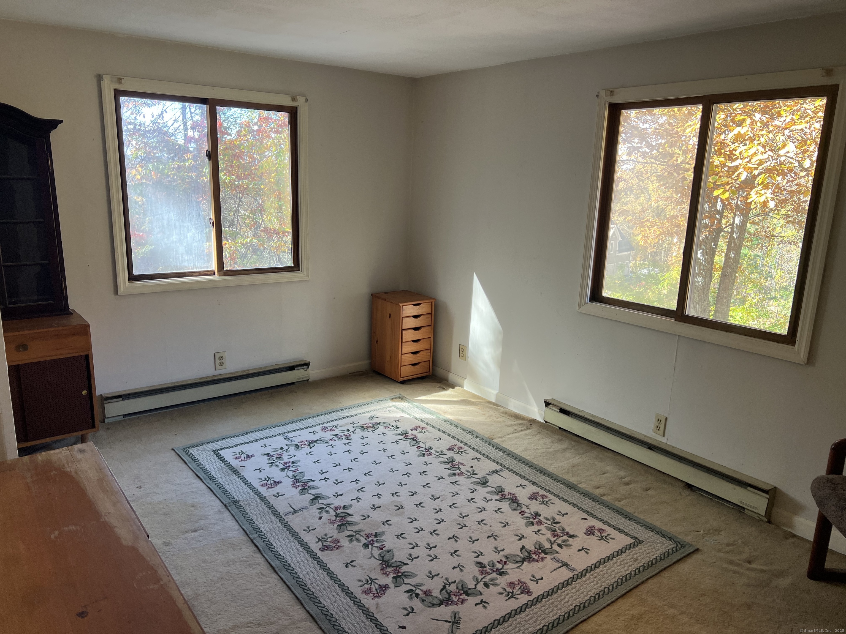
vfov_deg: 53.1
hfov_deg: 67.3
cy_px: 317
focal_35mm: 26
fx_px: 635
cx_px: 423
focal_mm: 5.7
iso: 80
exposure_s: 1/120
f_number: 1.5
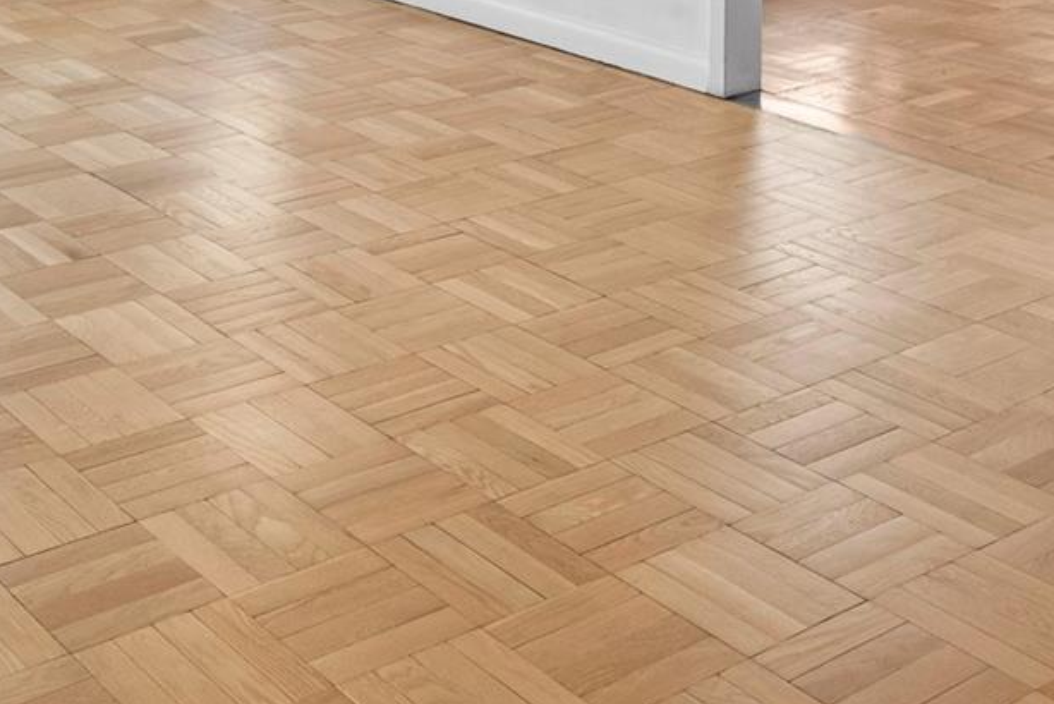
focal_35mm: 60
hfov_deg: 32.6
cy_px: -399
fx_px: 1757
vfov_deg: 19.3
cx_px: 230
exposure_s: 1/4
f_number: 8
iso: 400
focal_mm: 18
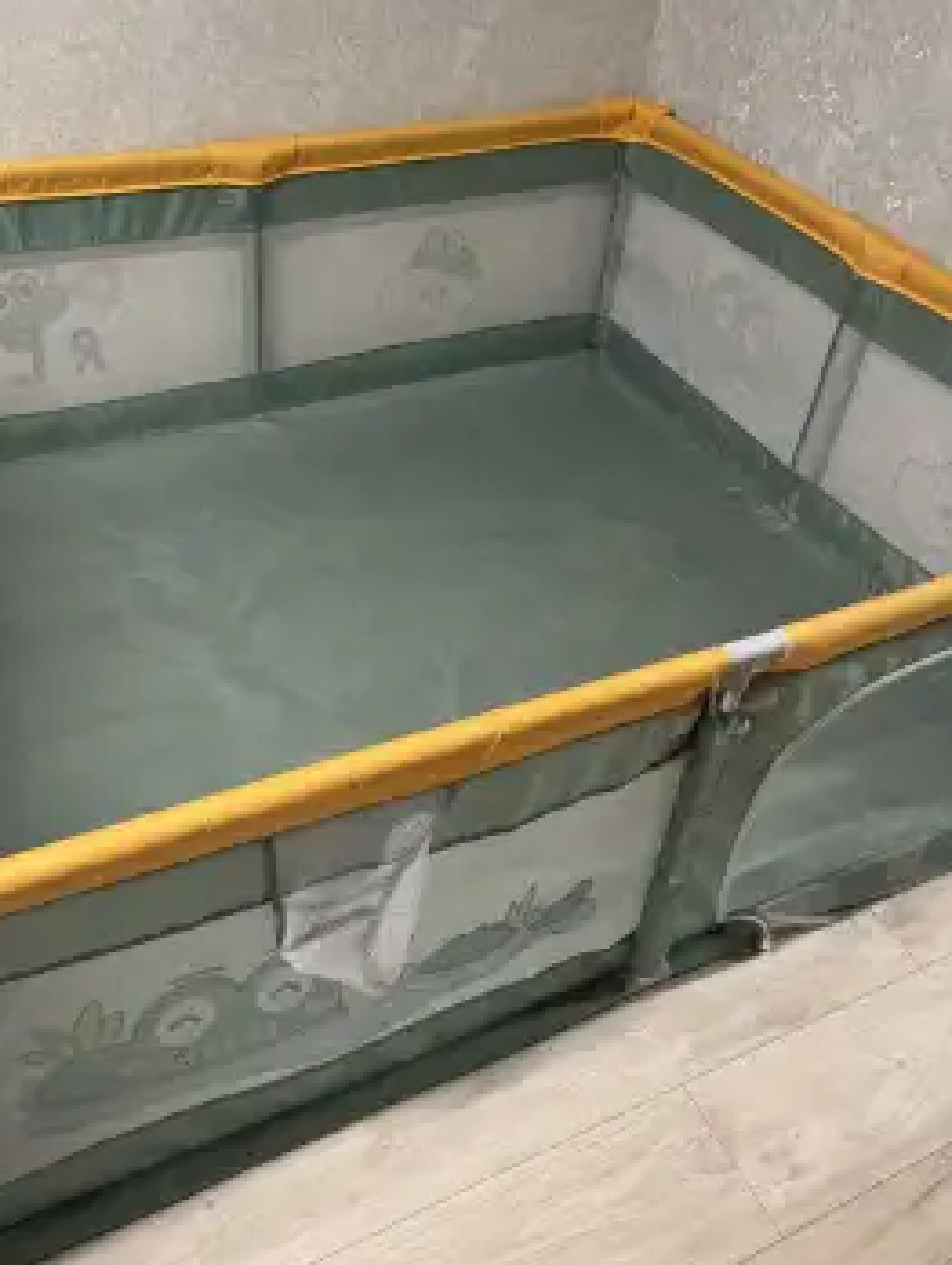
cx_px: 411
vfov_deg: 57.8
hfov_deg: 45.4
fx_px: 1134
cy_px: 502
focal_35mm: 31
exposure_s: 1/60
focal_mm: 6.76
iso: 400
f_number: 1.78
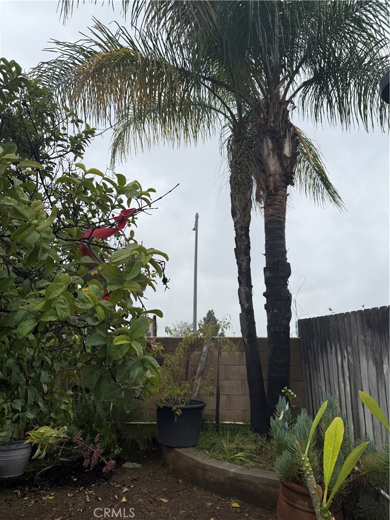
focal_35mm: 24
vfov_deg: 71.6
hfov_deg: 56.8
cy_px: 260
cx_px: 195
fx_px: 361
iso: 80
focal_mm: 6.76
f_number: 1.78
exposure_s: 1/2299
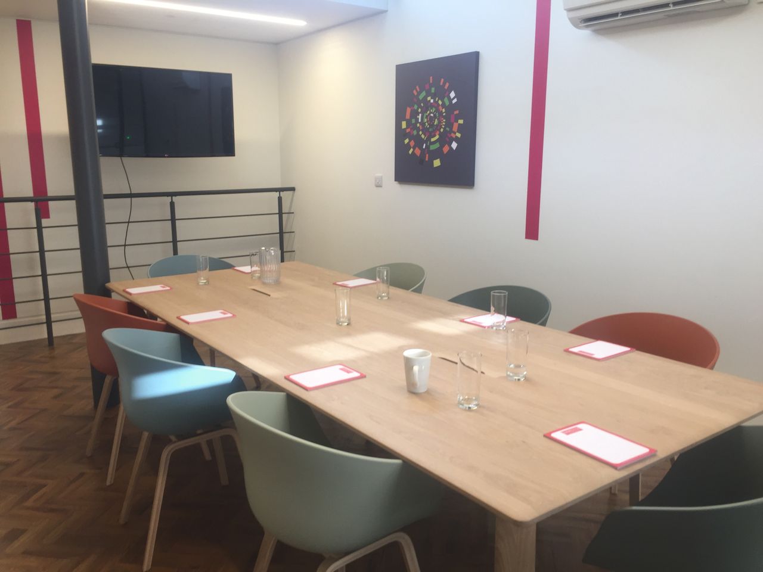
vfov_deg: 48.2
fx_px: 639
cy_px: 286
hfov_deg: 61.7
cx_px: 382
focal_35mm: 29
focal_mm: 4.15
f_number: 2.2
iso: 40
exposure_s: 1/50
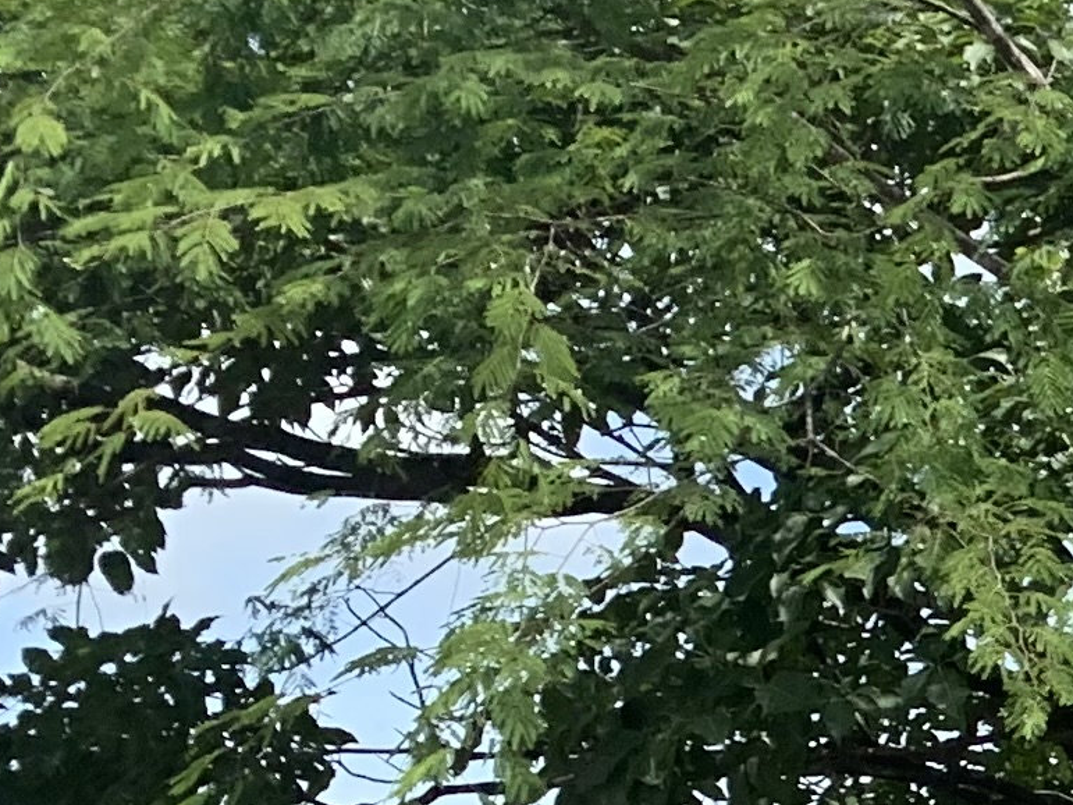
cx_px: 2707
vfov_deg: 10.4
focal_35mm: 136
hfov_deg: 11.5
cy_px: 1376
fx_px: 4215
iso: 25
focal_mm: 4.25
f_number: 1.8
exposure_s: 1/1076
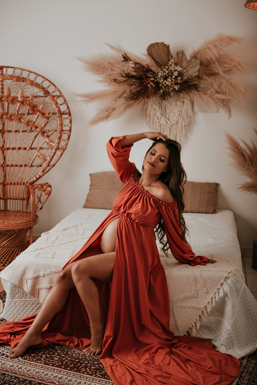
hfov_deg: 27.0
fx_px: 535
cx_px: 128
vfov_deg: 39.6
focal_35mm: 50
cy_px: 192
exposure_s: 1/200
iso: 125
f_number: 3.5
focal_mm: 50
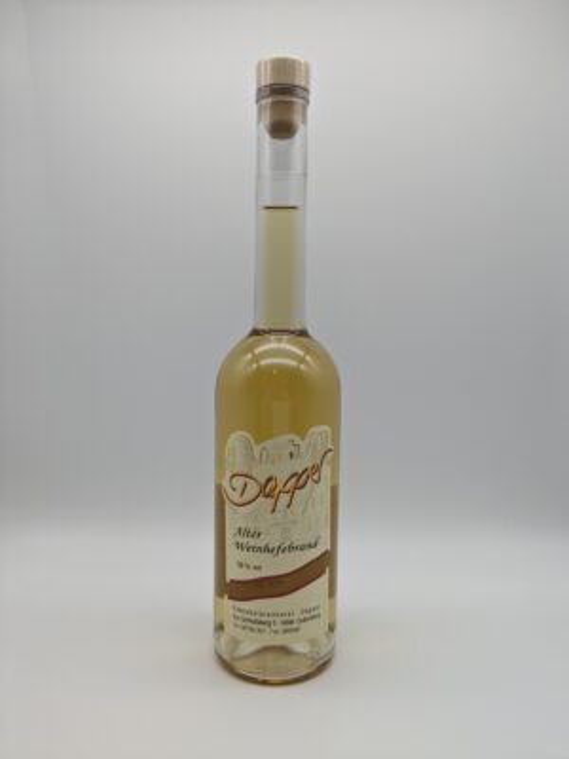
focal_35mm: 27
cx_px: 284
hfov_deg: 51.4
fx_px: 592
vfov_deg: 65.3
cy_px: 380
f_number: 1.73
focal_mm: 4.38
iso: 51
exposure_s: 1/198
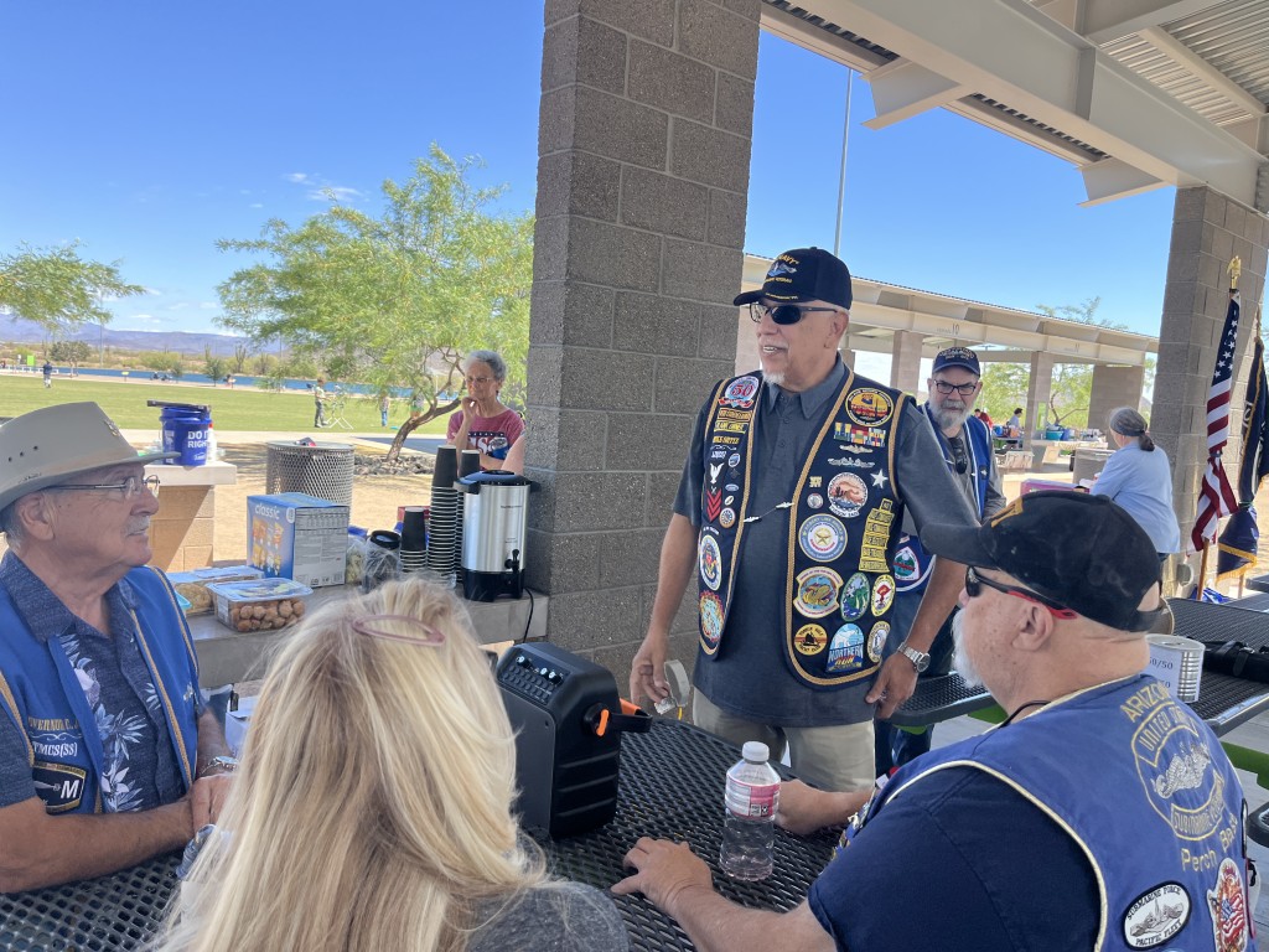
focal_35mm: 26
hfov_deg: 67.3
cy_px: 476
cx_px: 634
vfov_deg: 53.1
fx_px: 953
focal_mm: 5.1
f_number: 1.6
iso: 50
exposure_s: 1/992
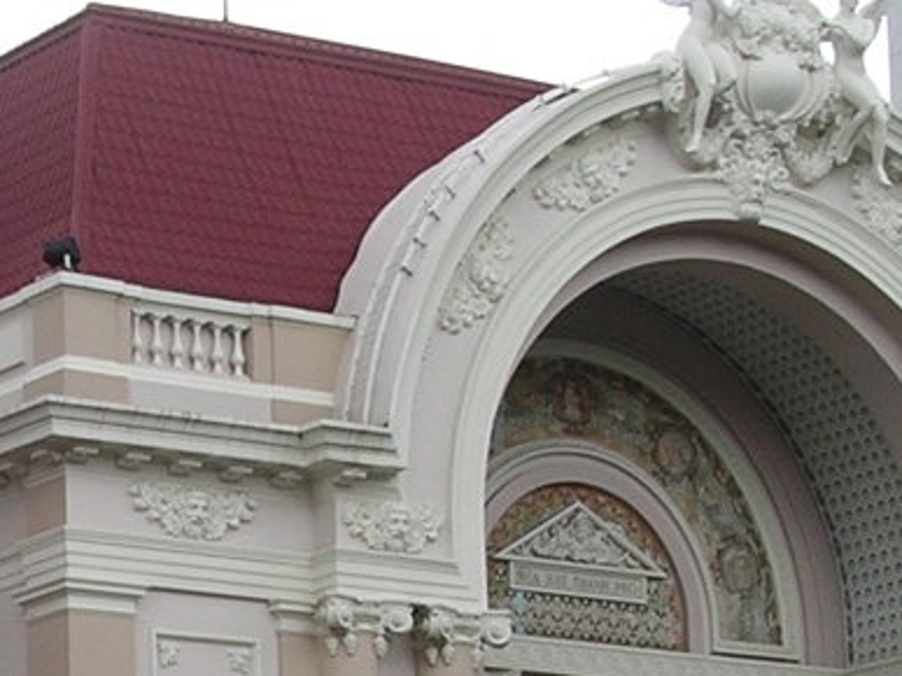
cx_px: -82
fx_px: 4845
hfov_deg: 10.5
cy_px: 951
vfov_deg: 7.9
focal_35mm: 186
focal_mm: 9.3
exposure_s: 1/100
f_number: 3
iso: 64
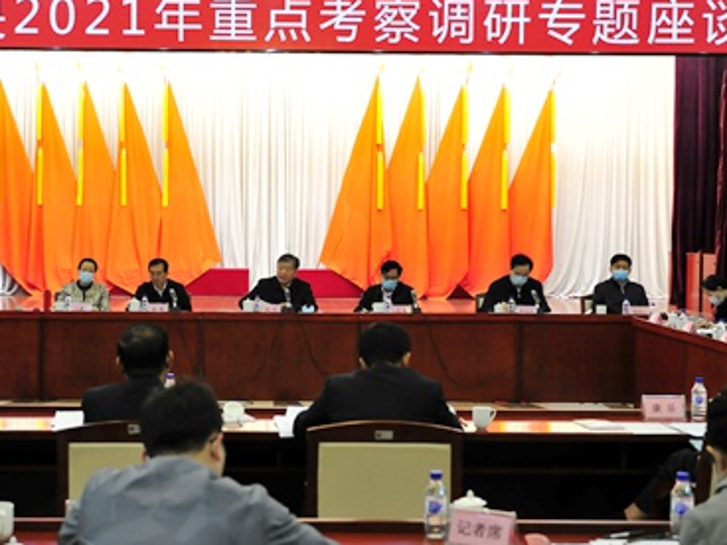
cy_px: 273
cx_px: 283
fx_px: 1344
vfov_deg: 22.9
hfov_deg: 30.2
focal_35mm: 64
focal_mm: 35
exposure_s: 1/125
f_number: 2.8
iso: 1000
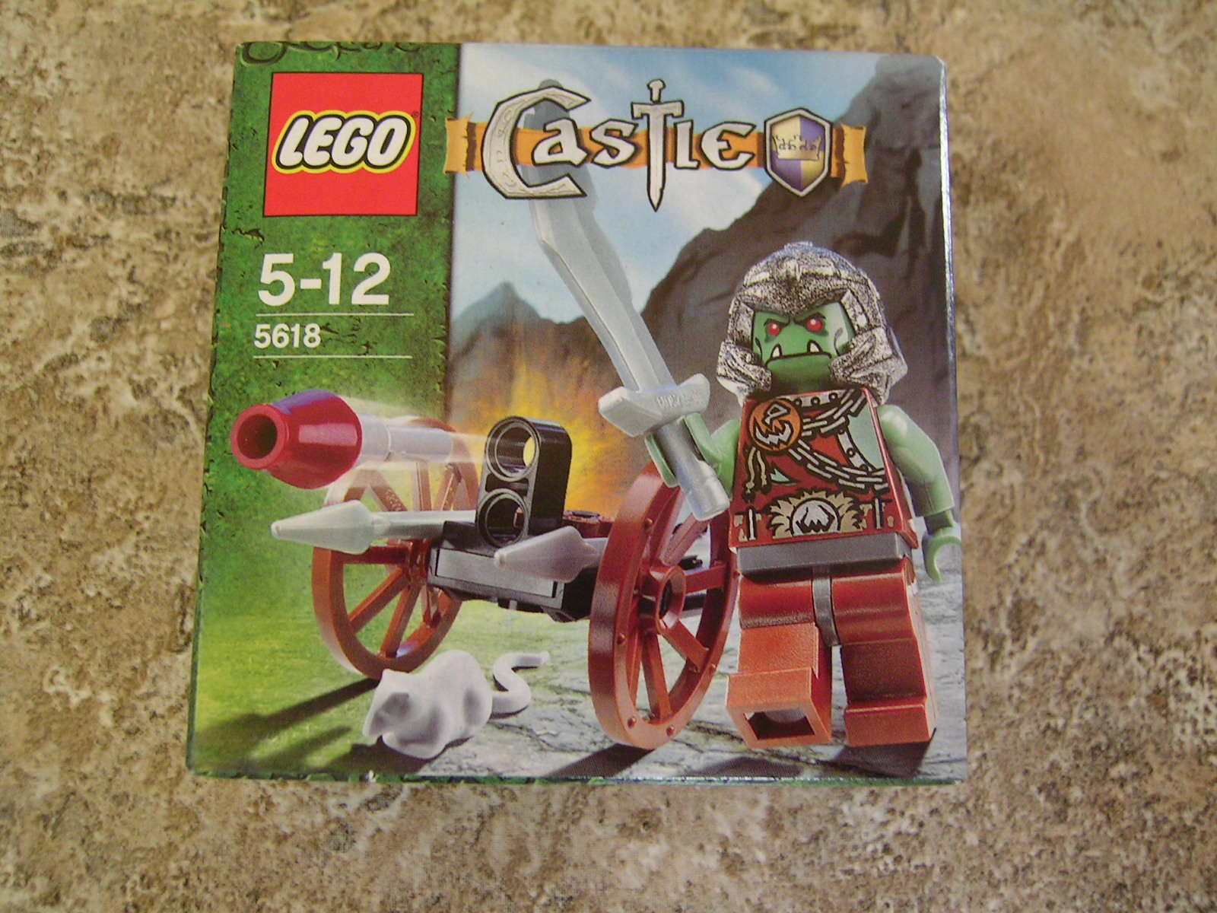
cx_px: 608
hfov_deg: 51.4
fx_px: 1266
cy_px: 456
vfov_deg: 39.7
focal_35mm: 36
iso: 100
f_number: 2.8
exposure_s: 1/43.3
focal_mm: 5.6
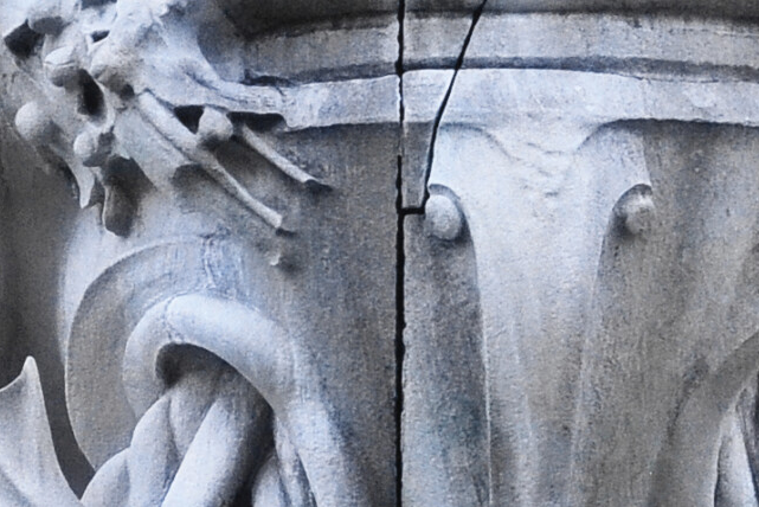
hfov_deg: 6.7
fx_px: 6433
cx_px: 632
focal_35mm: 305
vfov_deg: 4.5
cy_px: 127
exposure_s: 1/160
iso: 640
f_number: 8
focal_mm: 34
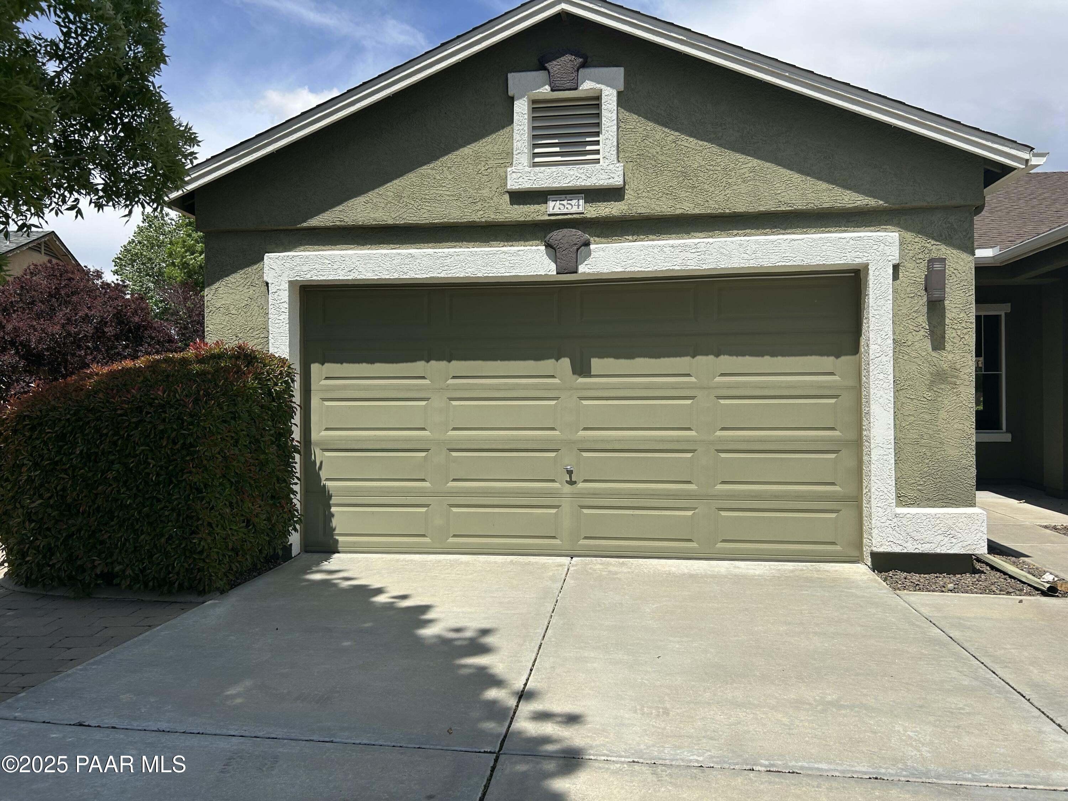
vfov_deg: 53.1
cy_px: 400
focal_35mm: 26
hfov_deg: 67.3
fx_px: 802
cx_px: 534
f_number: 1.5
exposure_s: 1/5319
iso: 50
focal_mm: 5.7
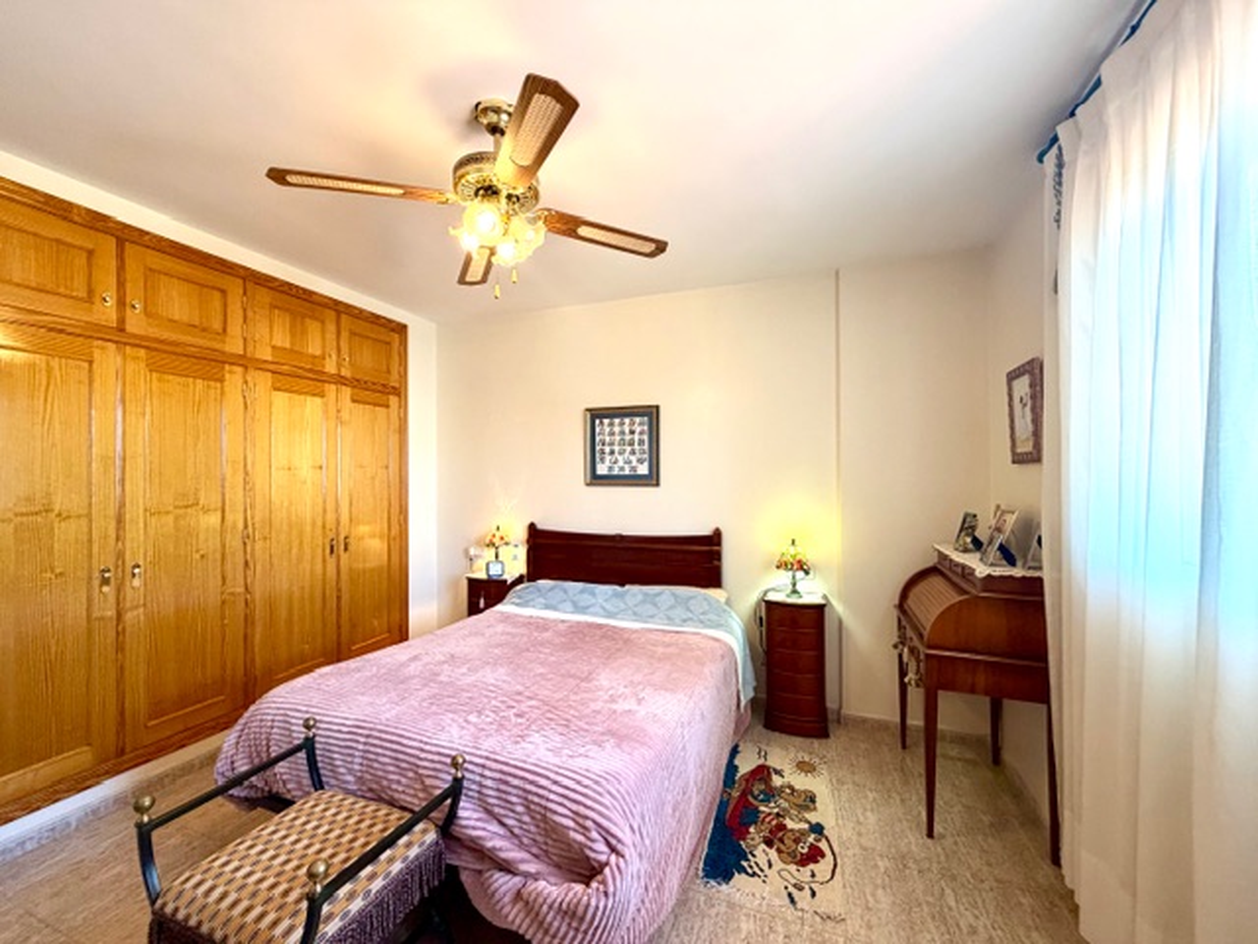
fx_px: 509
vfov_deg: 85.7
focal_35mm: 14
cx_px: 629
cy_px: 472
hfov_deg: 102.1
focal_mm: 2.22
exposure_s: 1/50
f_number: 2.2
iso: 200
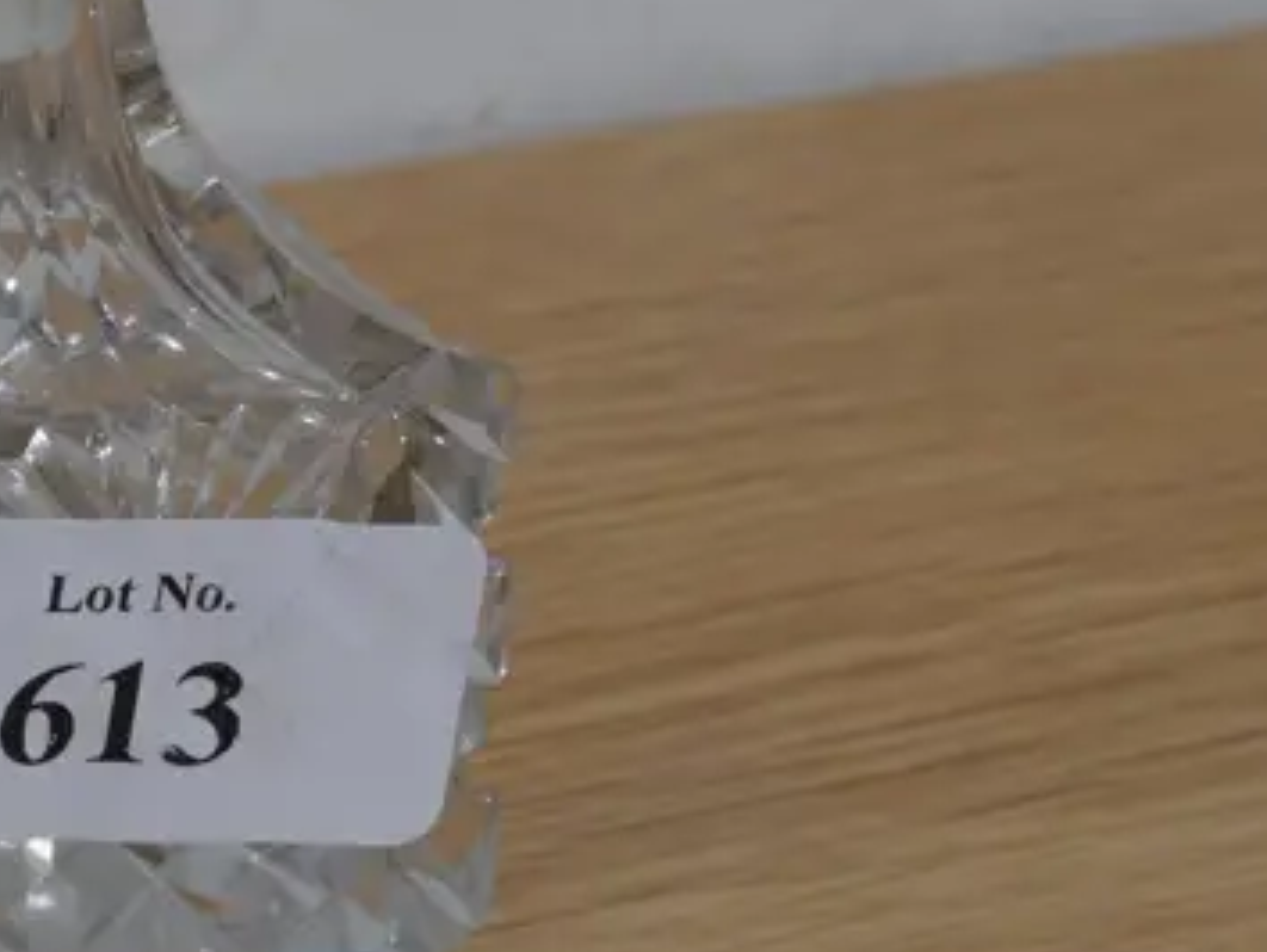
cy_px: 91
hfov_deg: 14.0
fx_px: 5091
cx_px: 57
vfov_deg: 10.6
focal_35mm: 139
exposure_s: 1/60
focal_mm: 24
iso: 250
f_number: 5.2
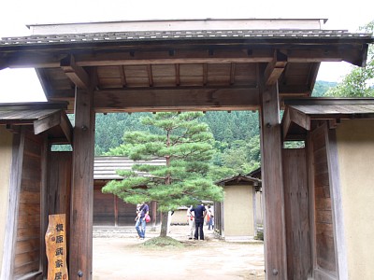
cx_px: 187
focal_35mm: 35
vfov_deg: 40.7
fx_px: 378
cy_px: 140
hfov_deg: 52.6
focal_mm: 7.4
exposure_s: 1/80
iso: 80
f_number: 4
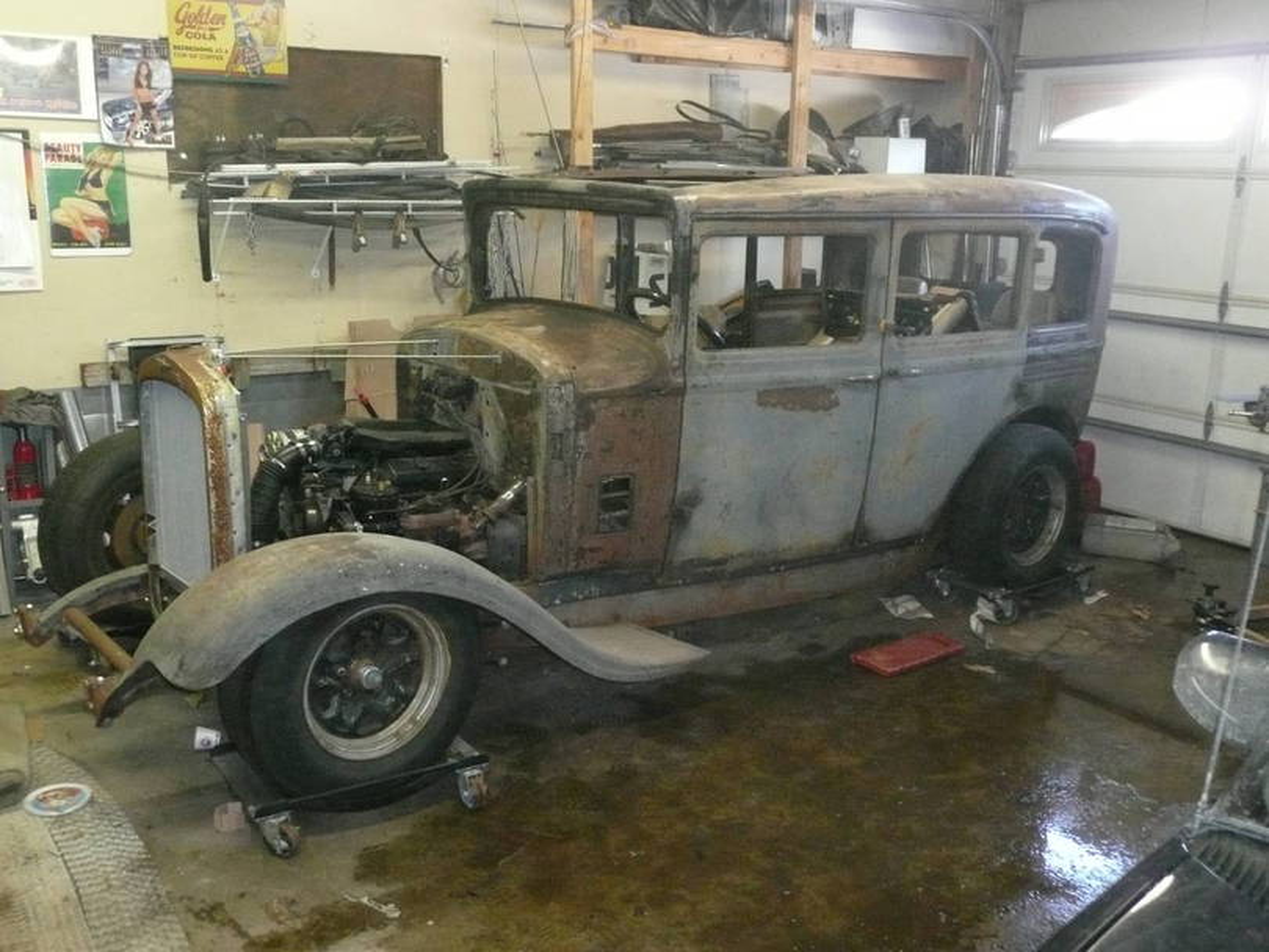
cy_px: 476
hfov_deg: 53.9
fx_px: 1247
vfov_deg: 41.8
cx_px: 634
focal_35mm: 34
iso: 640
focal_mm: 5.5
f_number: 3.6
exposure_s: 1/30
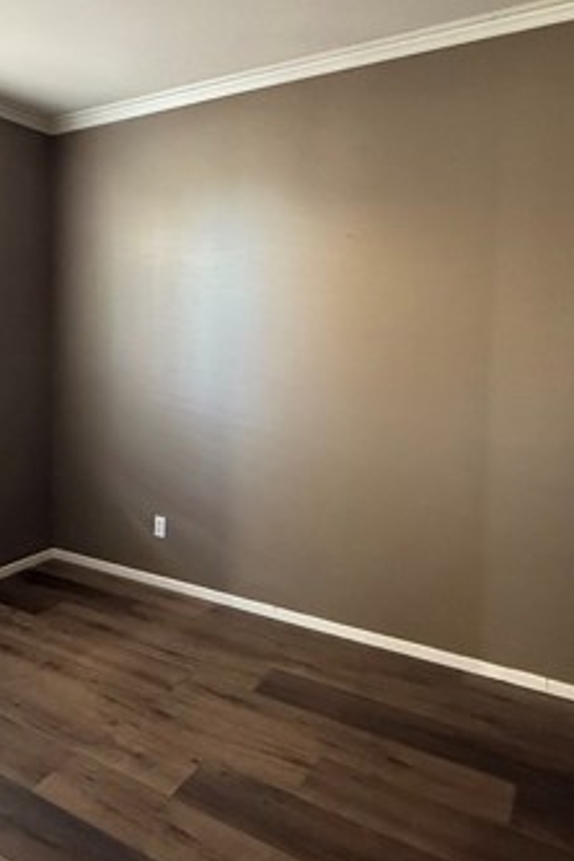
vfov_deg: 65.2
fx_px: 670
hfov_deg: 45.2
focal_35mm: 28
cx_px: 160
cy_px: 372
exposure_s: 1/60
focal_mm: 2.22
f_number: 2.2
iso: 800
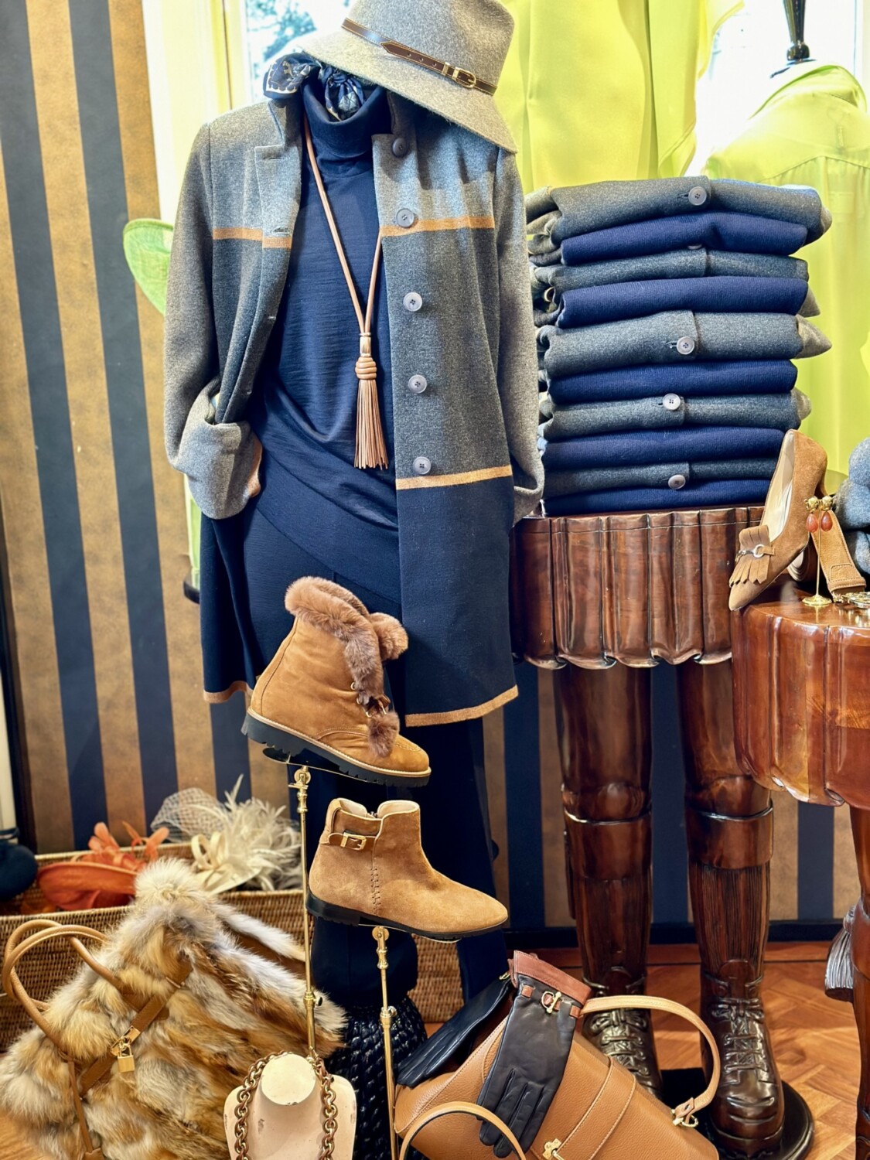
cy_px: 580
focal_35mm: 48
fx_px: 1609
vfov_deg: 39.7
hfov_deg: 30.3
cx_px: 435
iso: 320
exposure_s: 1/50
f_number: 1.78
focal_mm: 6.86
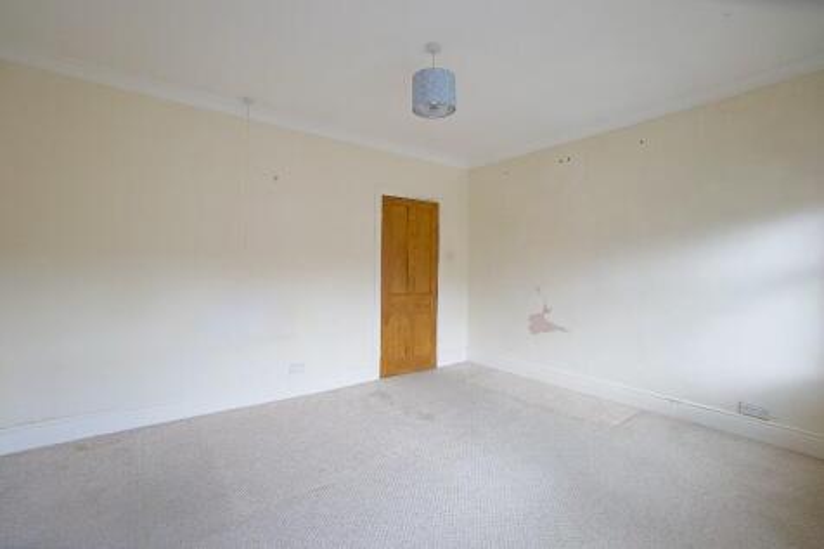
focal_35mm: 15
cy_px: 274
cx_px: 412
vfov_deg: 77.3
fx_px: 343
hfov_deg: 100.4
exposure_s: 1/160
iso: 400
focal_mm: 10
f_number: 4
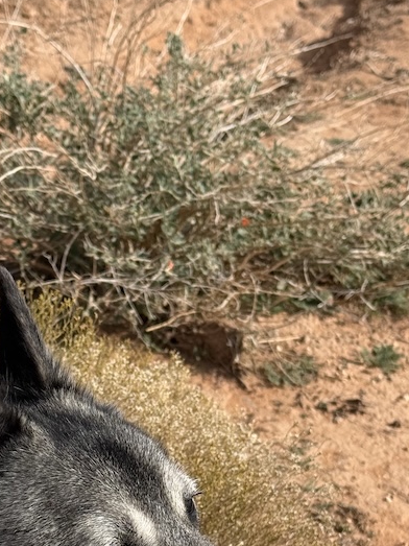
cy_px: 470
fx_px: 1545
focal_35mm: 98
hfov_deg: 15.0
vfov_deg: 19.7
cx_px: 126
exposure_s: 1/5587
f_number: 1.78
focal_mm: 6.76
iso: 80
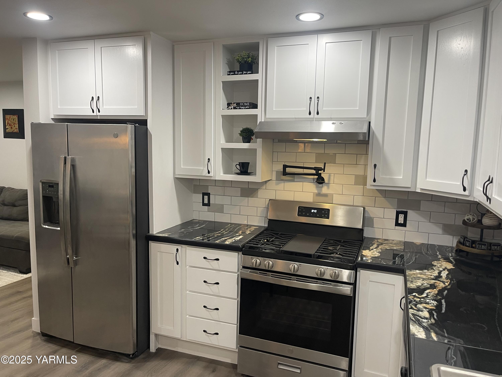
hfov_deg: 69.4
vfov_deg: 54.9
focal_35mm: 25
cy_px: 188
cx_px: 251
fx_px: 363
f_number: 1.6
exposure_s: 1/60
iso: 80
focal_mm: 5.1
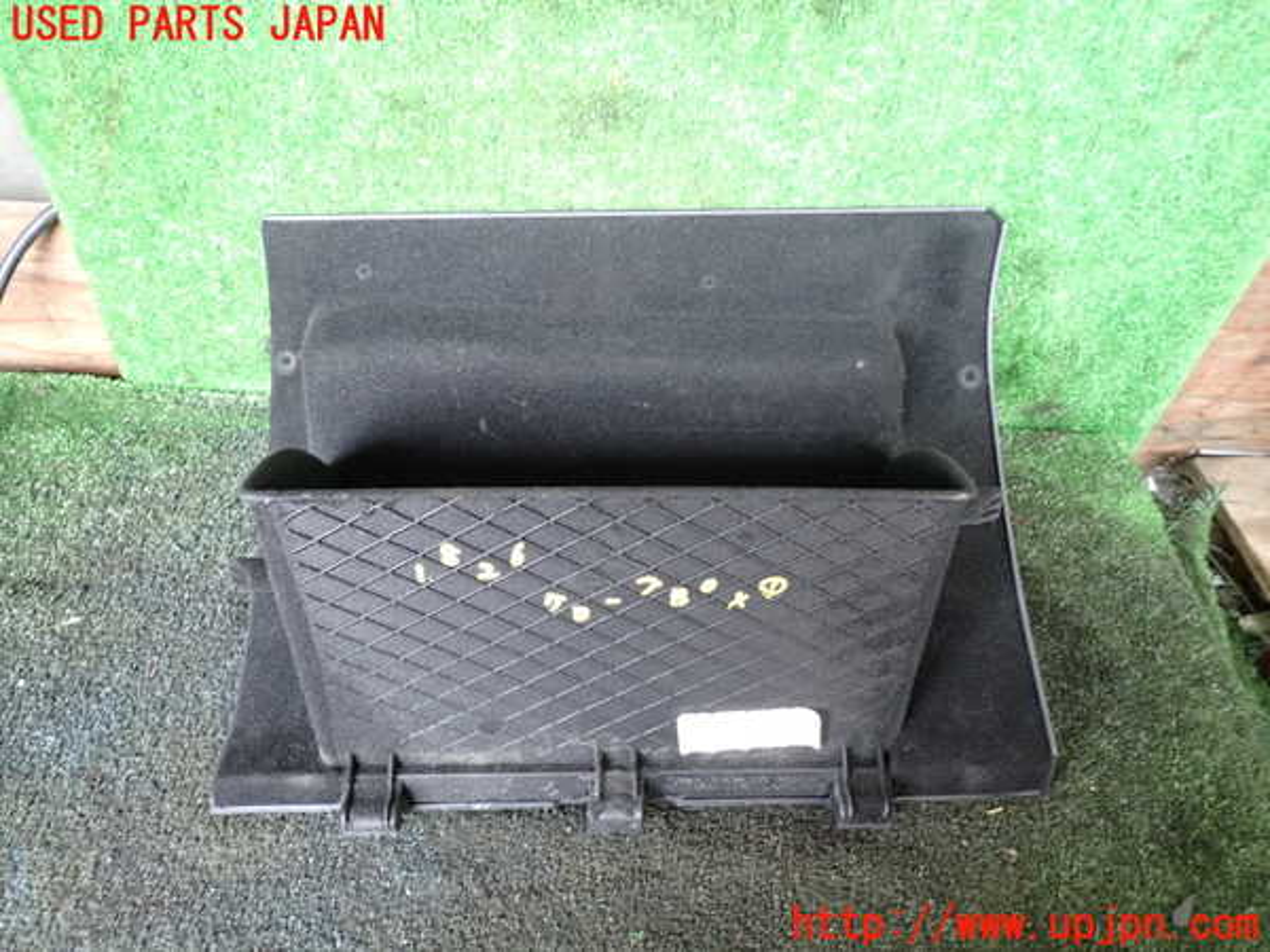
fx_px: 917
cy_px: 476
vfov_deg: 54.9
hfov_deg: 69.4
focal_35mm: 25
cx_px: 635
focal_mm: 4.5
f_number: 2
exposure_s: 1/30
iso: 200
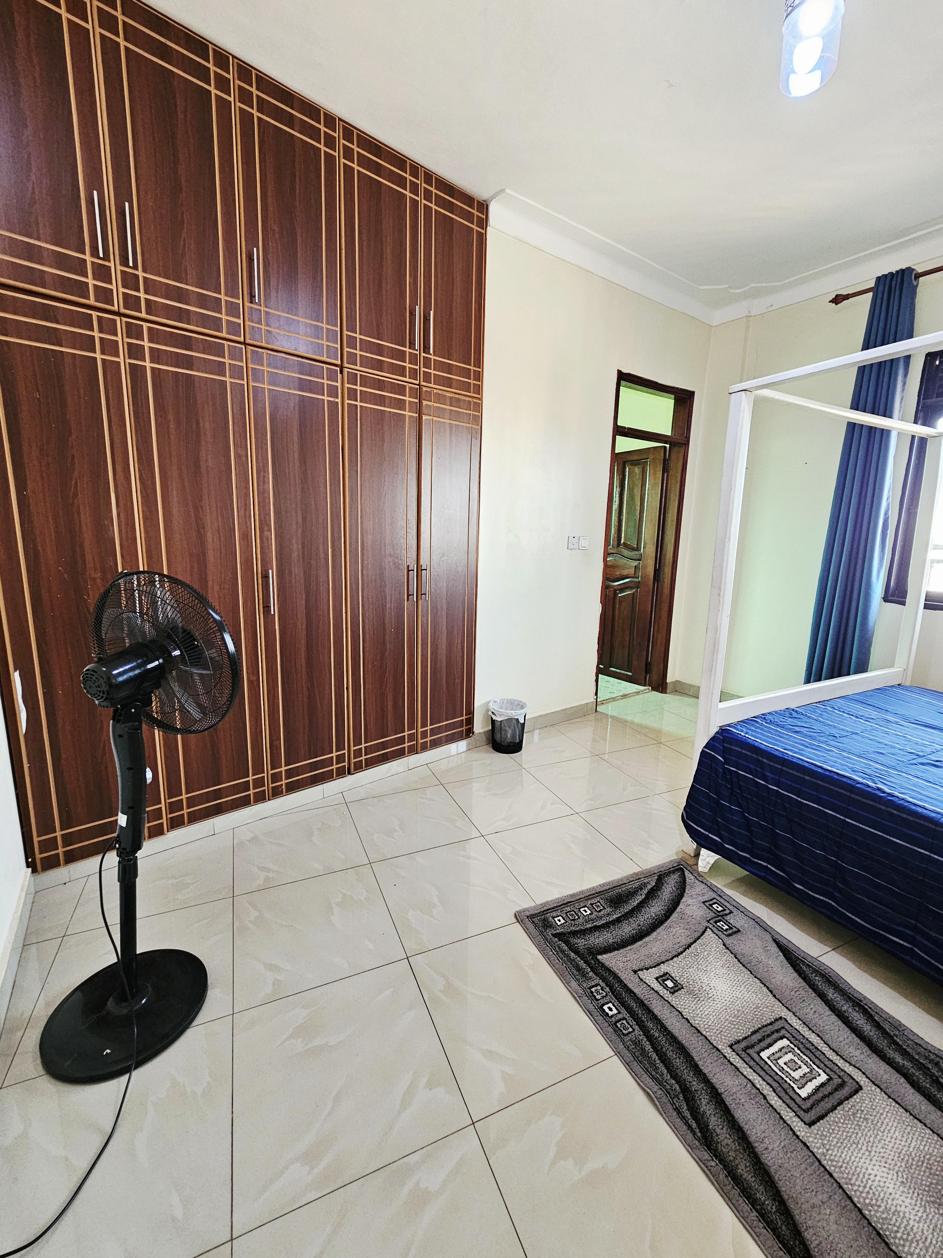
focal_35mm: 13
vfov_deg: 106.2
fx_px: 472
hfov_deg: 89.9
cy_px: 629
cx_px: 472
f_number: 2.2
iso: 400
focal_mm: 2.2
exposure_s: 1/30
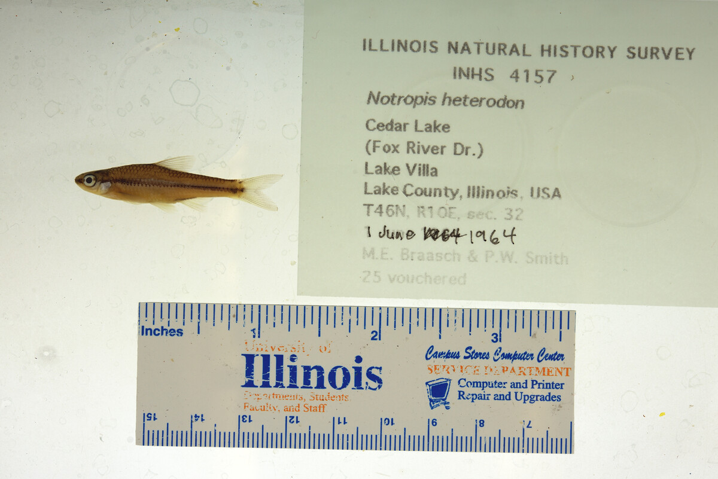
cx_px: 359
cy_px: 240
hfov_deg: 33.4
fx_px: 1197
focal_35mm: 60
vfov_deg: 22.6
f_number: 10
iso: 100
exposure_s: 1/200
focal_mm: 60
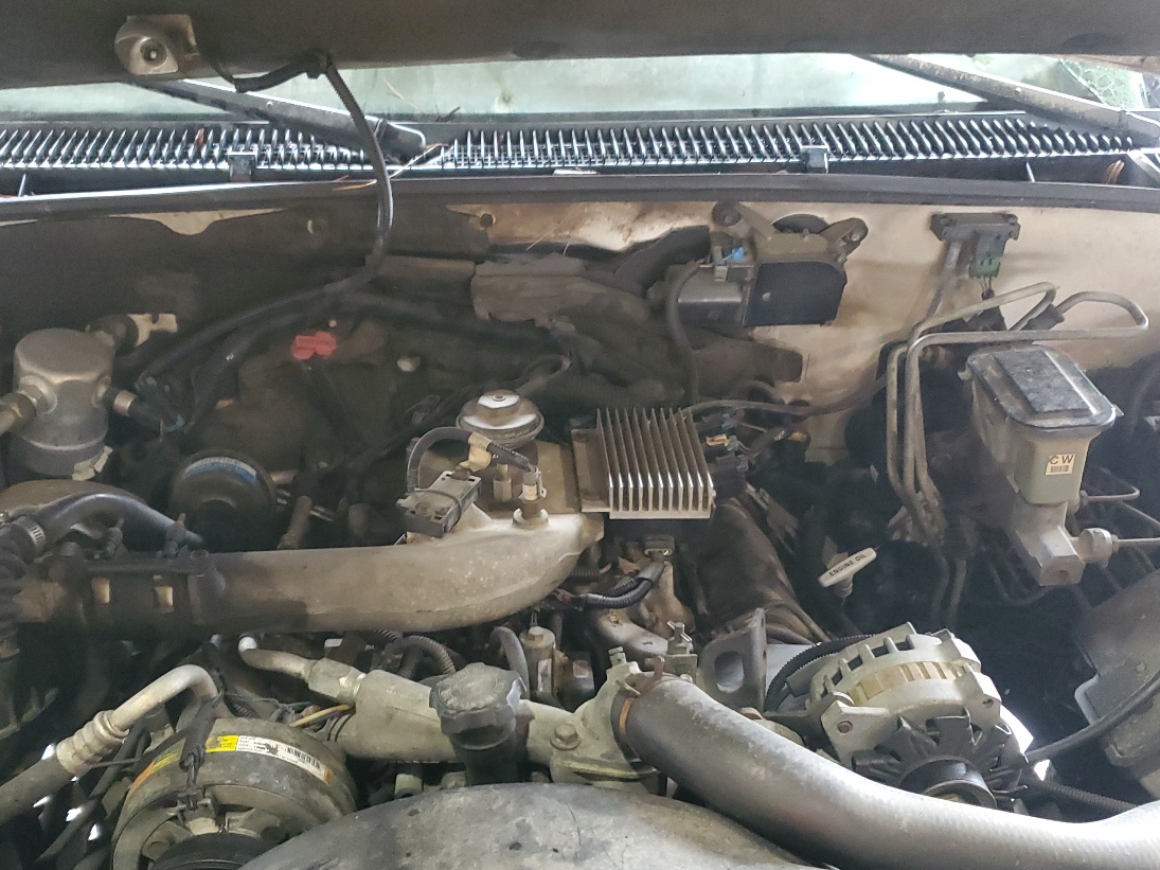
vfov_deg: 37.6
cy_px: 525
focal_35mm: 38
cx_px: 510
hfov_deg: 48.9
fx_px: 1273
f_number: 1.5
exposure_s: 1/20
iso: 324
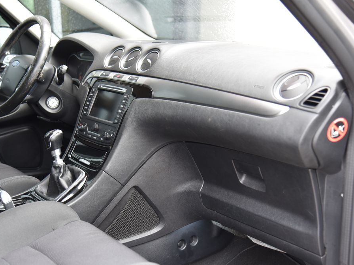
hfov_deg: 34.9
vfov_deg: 26.6
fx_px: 562
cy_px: 131
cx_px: 153
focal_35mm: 55
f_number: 4
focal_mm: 50
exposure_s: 1/30
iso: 500
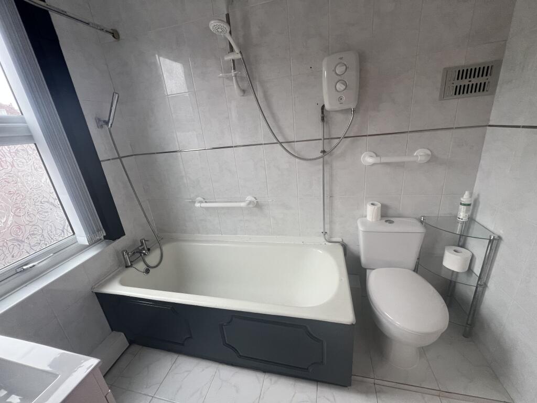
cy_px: 202
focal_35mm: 13
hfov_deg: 106.2
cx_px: 268
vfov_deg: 89.9
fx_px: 202
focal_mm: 1.57
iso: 100
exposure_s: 1/99
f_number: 1.8
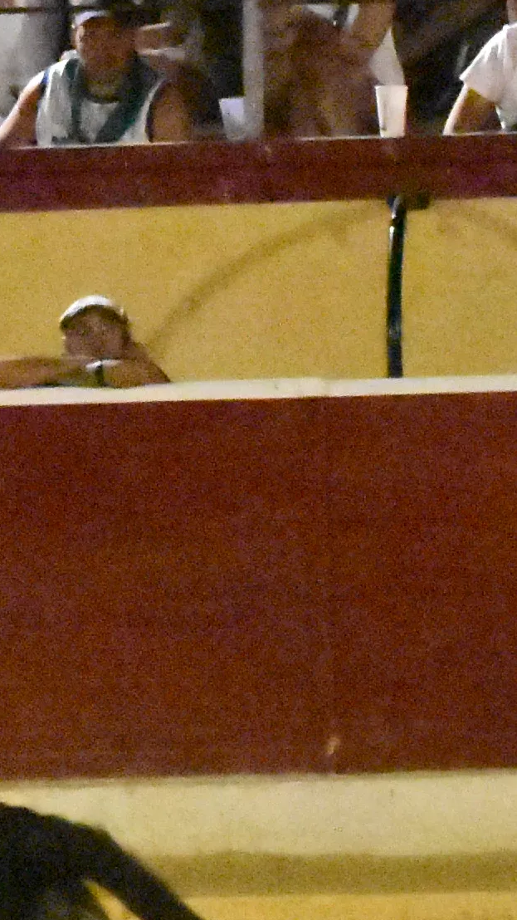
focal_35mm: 698
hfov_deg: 1.7
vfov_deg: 3.1
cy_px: 484
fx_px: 17016
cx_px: -96
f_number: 5
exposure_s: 1/400
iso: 25600
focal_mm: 82
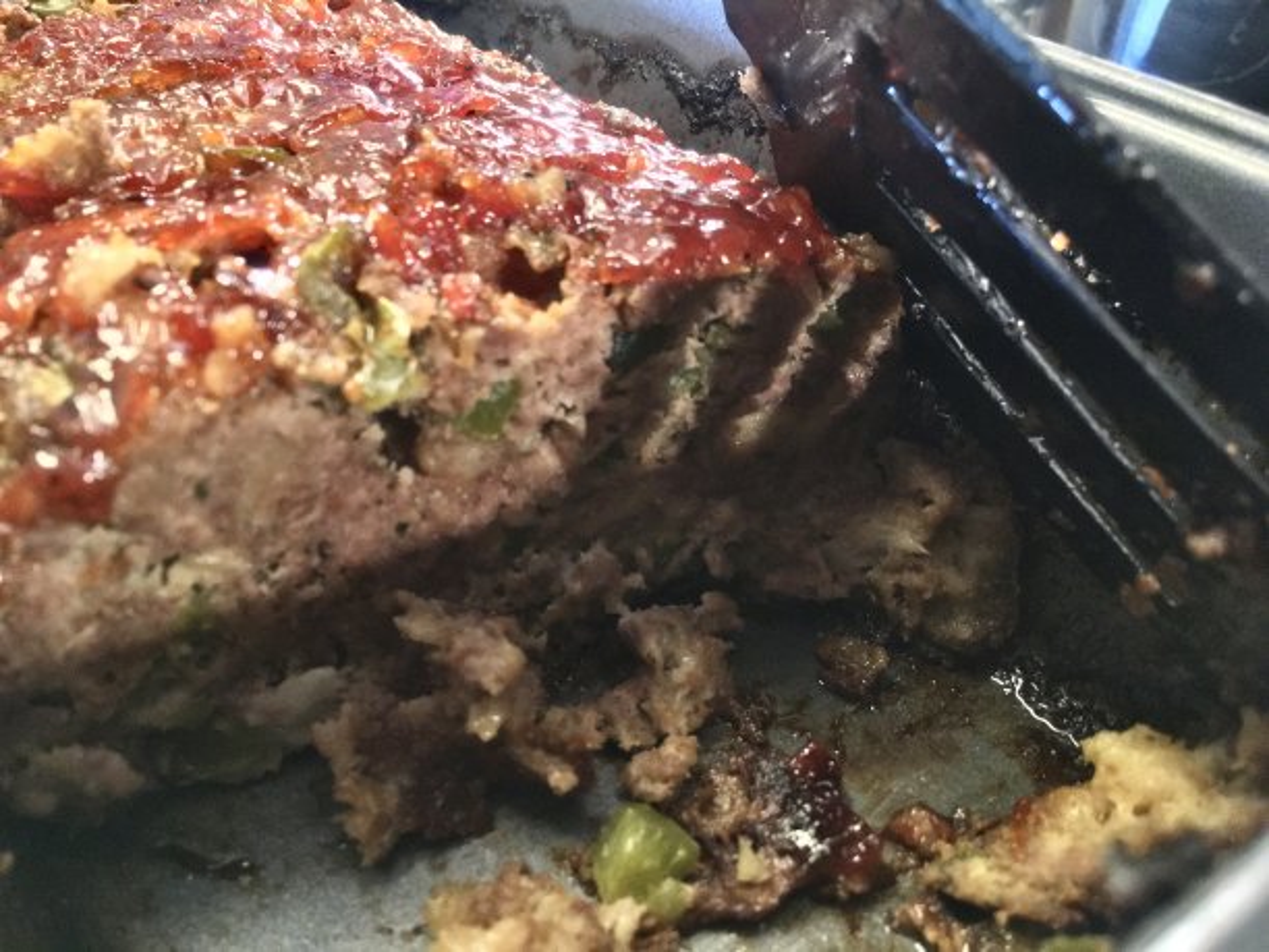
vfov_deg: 48.2
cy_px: 476
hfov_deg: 61.7
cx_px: 634
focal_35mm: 29
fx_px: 1063
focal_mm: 4.15
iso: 320
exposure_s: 1/15
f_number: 2.2
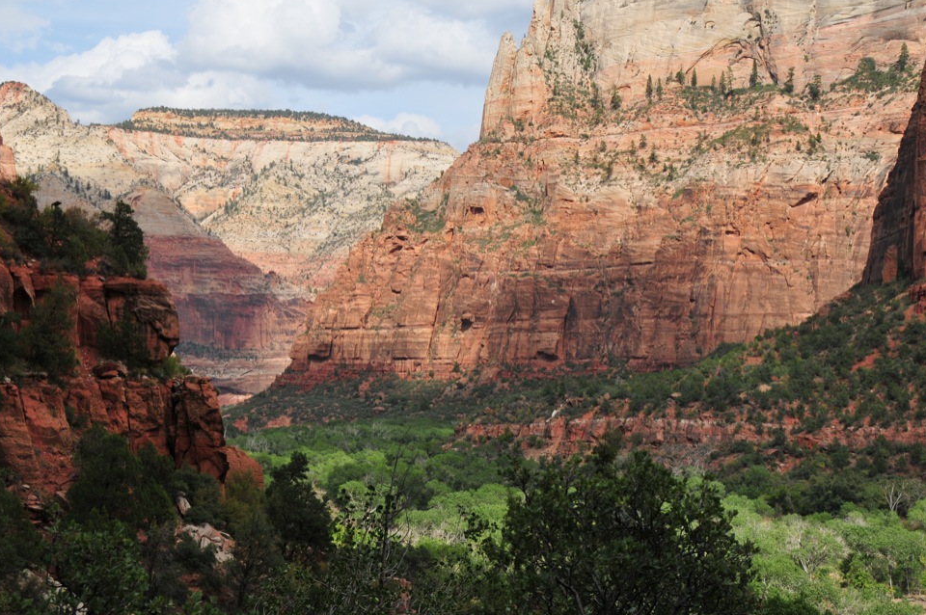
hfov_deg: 31.4
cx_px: 445
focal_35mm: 64
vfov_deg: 21.2
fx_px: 1645
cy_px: 303
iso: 200
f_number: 10
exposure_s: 1/400
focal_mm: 40
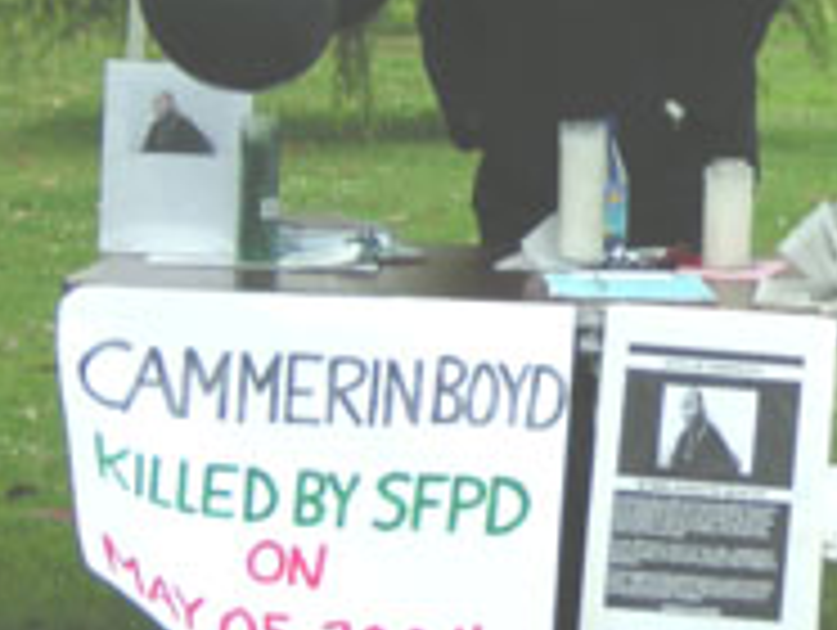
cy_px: 122
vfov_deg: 7.4
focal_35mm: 200
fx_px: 4842
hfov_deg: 9.8
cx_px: 882
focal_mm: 12.1
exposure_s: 1/67.1
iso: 100
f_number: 4.3
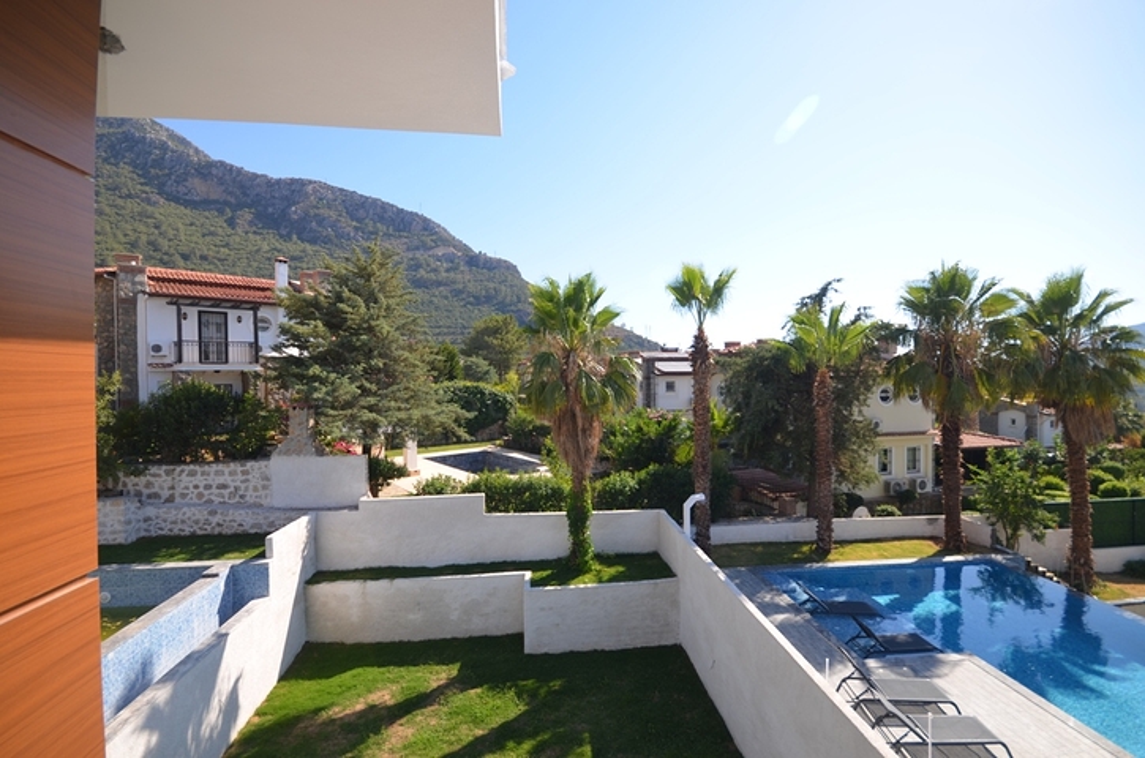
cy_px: 379
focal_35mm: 15
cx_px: 572
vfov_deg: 77.1
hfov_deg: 100.5
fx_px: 476
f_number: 7.1
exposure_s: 1/200
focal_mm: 10
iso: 100
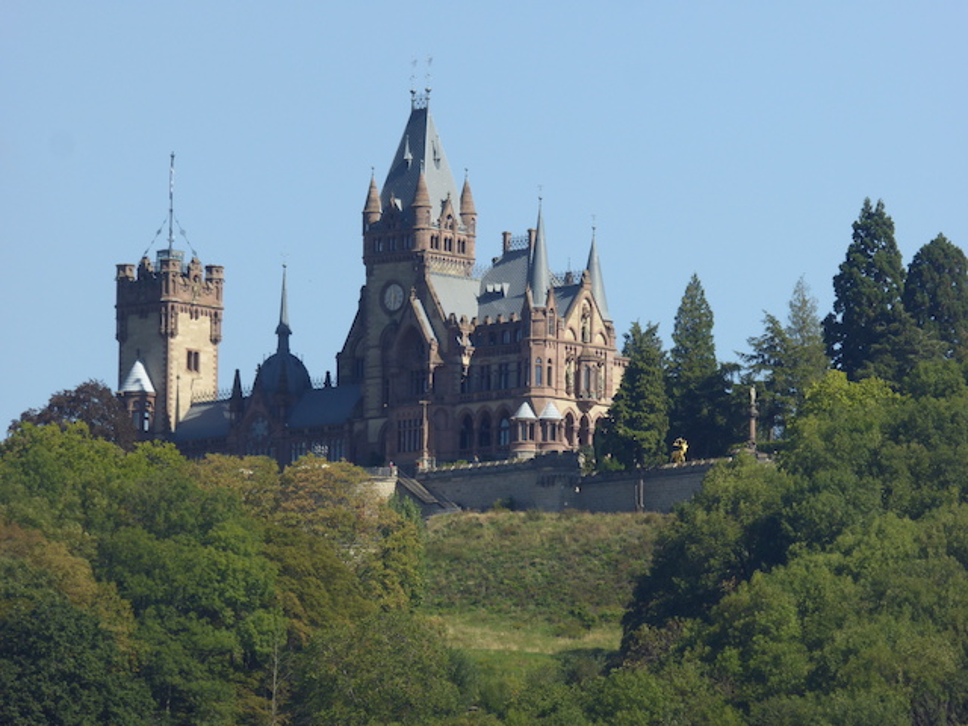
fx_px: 14457
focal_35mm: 517
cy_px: 363
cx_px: 484
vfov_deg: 2.9
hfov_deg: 3.8
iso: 100
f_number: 6
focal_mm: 83.4
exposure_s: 1/320
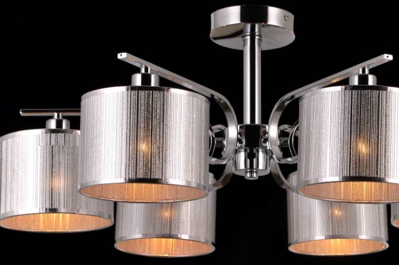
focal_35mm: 109
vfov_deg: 12.5
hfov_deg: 18.7
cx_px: 249
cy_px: 162
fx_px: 1207
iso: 100
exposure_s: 1/50
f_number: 13
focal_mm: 52
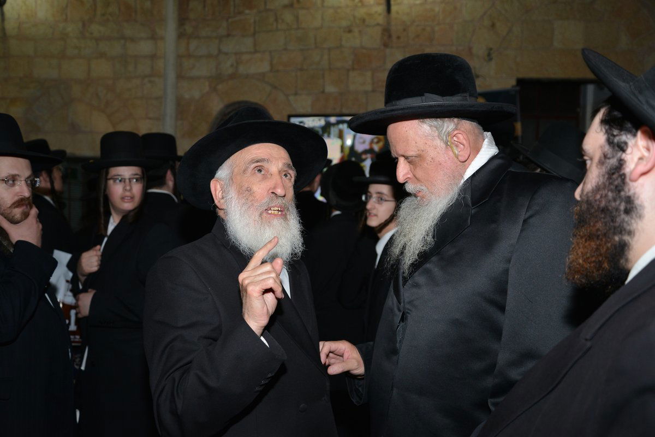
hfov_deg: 53.1
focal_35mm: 36
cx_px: 328
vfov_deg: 36.9
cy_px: 218
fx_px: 655
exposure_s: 1/100
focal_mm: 36
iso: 800
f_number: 4.5
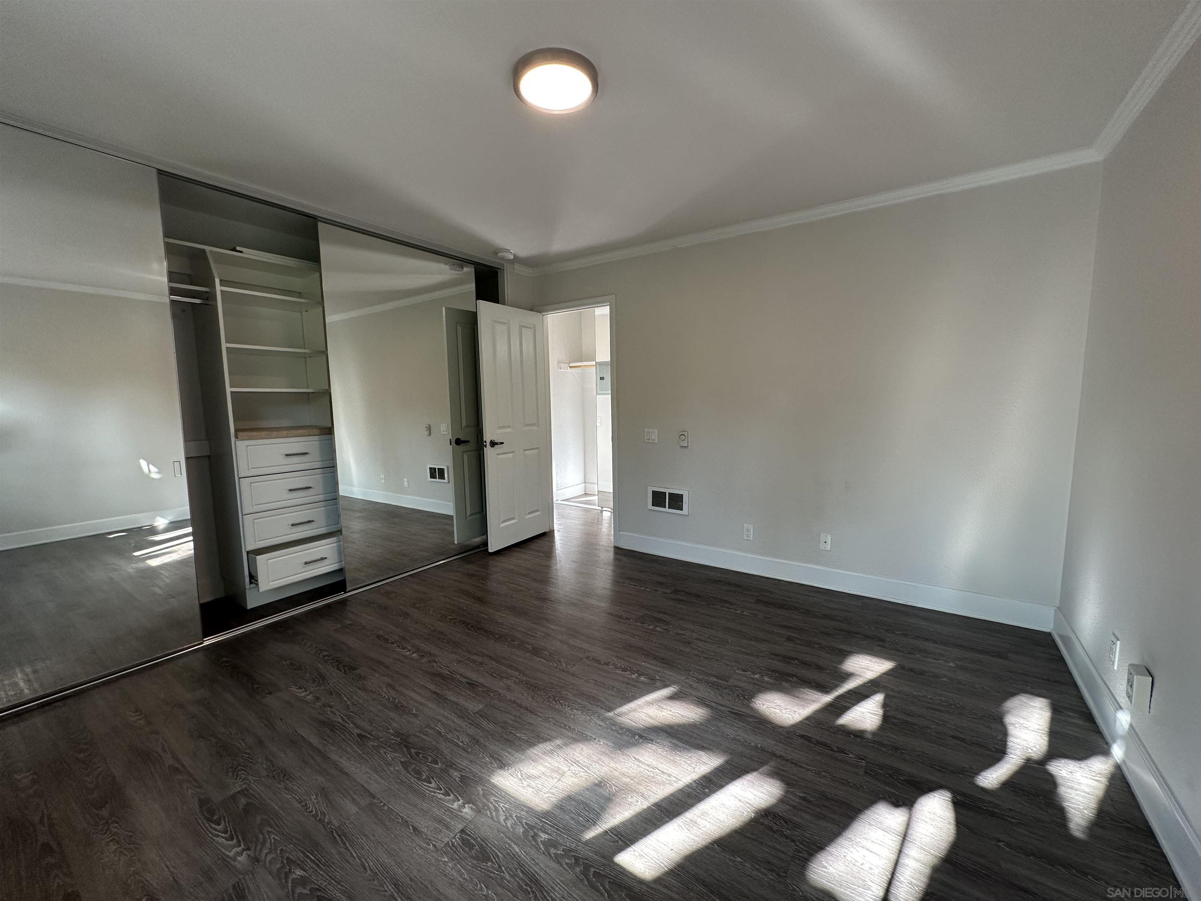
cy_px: 450
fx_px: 486
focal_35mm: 14
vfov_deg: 85.7
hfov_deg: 102.1
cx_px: 600
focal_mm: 2.22
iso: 125
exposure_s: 1/100
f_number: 2.2
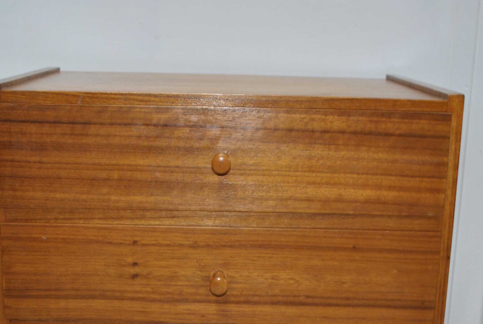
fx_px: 846
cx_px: 223
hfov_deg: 31.8
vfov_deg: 21.3
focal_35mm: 63
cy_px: 274
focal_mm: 22
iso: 200
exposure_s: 1/13
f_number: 4
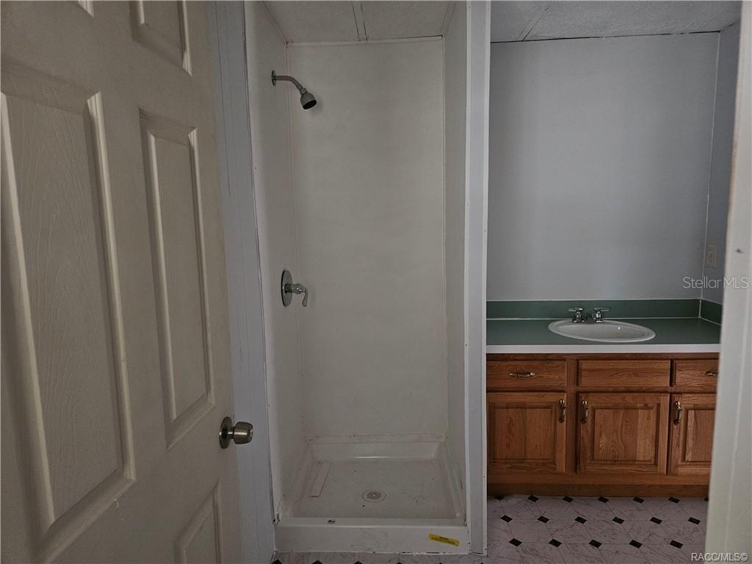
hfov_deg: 73.9
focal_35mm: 23
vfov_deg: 58.9
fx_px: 500
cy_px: 282
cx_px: 376
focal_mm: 5.4
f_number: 1.8
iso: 800
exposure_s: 1/24
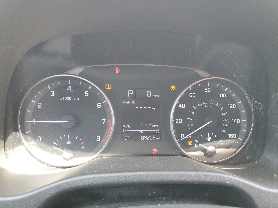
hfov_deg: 67.3
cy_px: 104
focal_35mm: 26
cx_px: 139
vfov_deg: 53.1
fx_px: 209
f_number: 1.5
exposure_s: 1/60.2
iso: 95
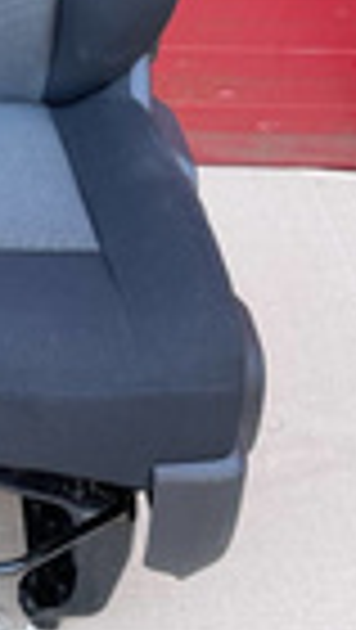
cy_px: -50
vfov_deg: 26.8
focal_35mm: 73
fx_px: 1222
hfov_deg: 15.9
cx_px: -86
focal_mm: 4.2
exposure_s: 1/121
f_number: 1.6
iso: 64
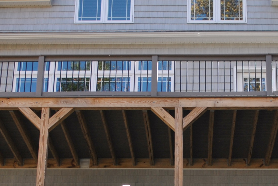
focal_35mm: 103
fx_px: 796
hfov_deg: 19.7
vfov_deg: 13.2
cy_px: 178
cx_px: 203
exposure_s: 1/200
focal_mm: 20
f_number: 4
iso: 100
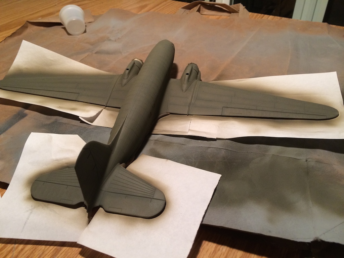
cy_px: 129
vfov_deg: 46.8
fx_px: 298
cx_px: 172
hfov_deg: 60.0
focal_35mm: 30
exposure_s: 1/30
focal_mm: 4.12
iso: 64
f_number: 2.2
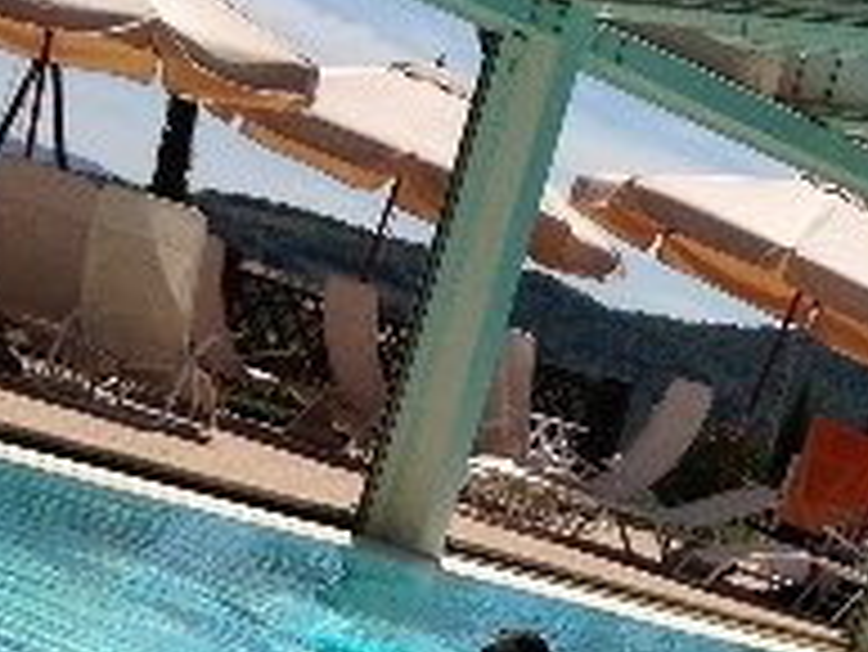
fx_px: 3638
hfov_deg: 13.3
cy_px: 1048
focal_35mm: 145
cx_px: 971
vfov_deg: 9.9
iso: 64
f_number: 2.4
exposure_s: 1/3953
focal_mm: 4.28
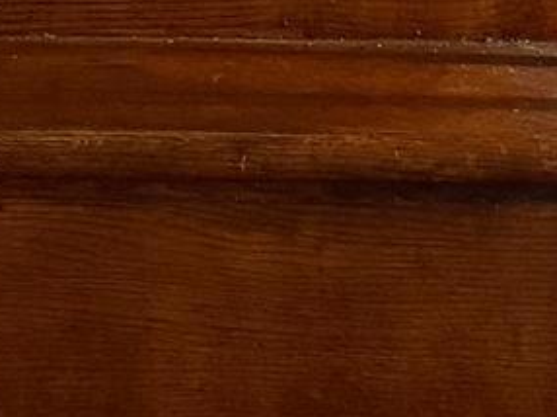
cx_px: -29
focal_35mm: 172
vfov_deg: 7.9
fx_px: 2765
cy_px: -639
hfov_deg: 11.4
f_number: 1.78
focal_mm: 6.76
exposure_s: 1/30
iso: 800
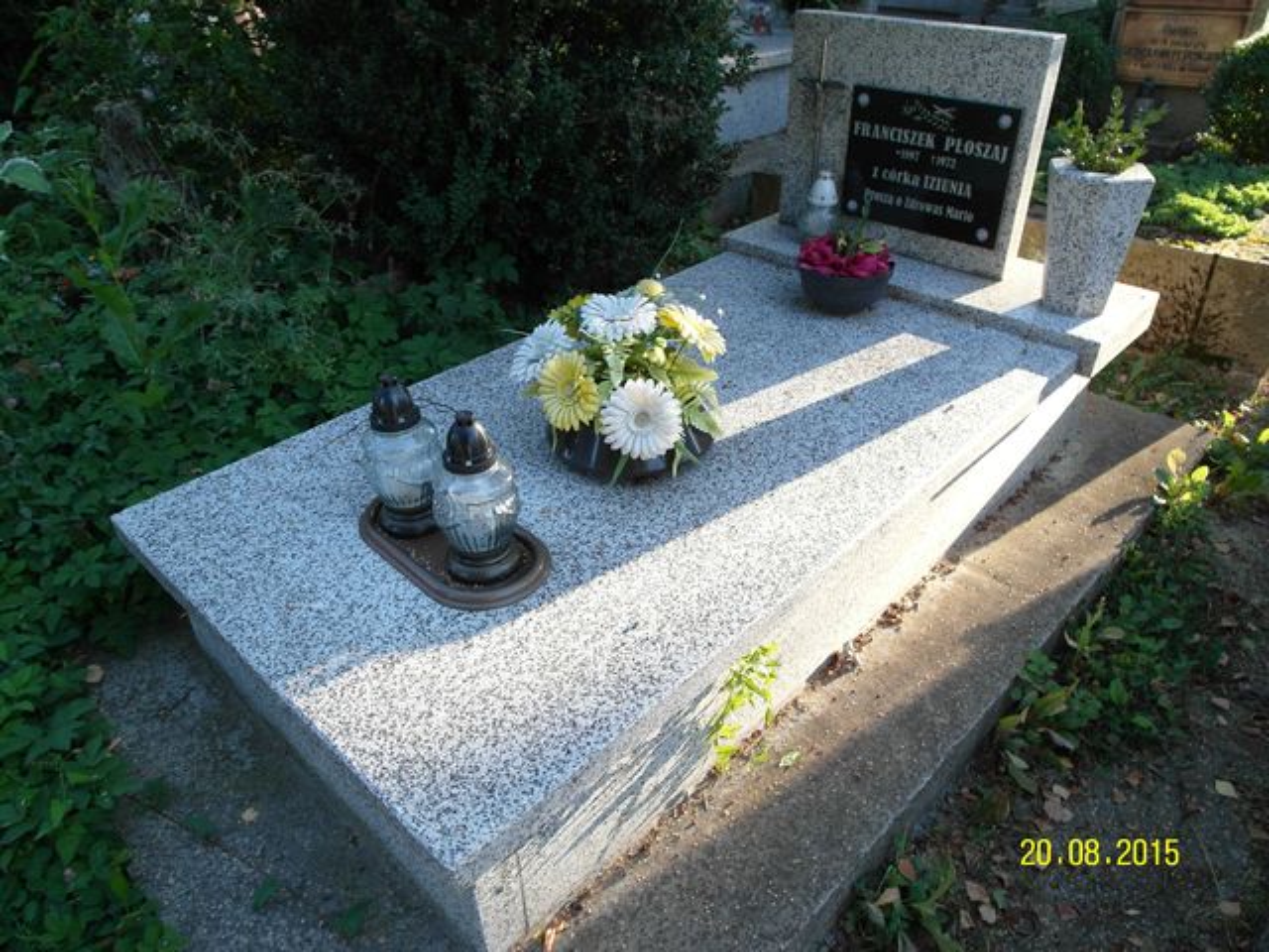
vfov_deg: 56.8
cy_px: 476
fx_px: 880
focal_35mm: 24
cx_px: 634
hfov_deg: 71.6
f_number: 3.4
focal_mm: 5.2
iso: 100
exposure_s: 1/60
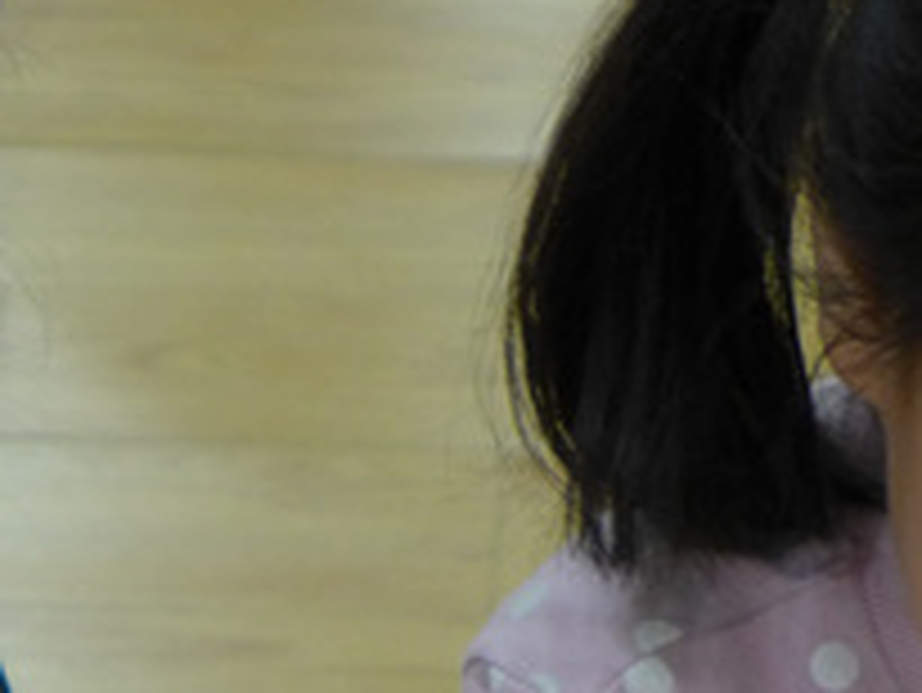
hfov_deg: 7.0
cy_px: 585
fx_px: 7489
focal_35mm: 281
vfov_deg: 5.3
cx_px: 360
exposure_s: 1/125
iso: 320
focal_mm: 17.7
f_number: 2.3
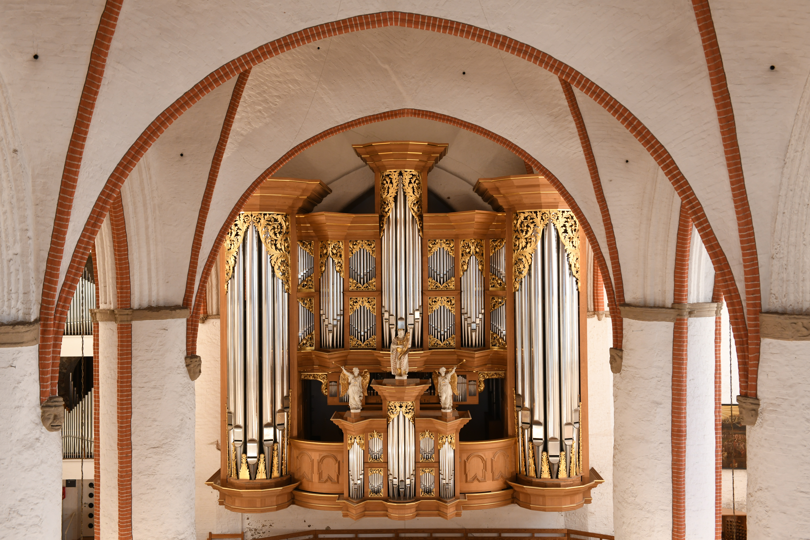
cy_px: 270
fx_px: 945
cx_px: 405
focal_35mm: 42
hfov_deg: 46.4
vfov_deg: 31.9
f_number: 5
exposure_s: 1/4
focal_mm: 42
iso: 800
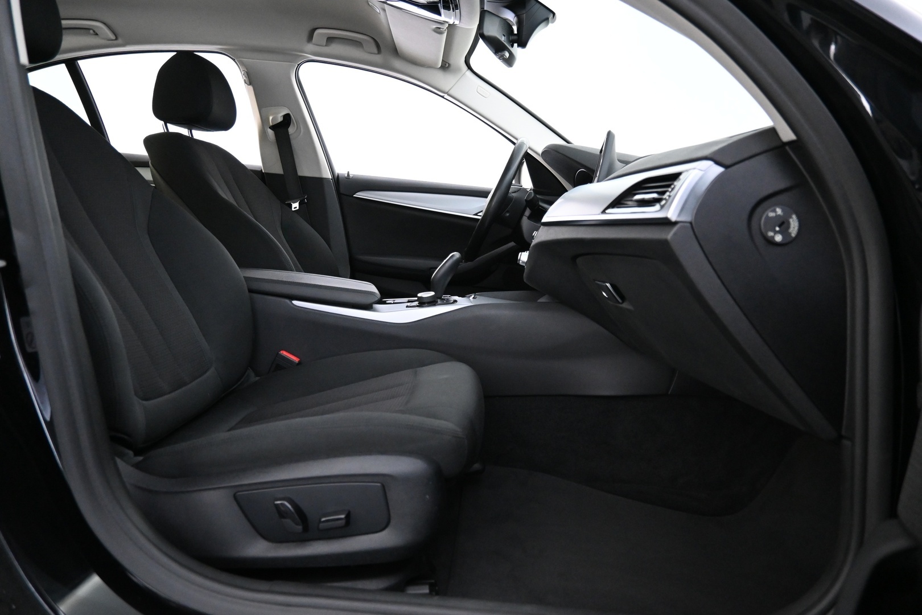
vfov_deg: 53.1
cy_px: 308
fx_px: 615
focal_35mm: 24
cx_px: 461
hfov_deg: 73.7
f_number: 3.5
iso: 3200
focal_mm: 16
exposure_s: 1/25
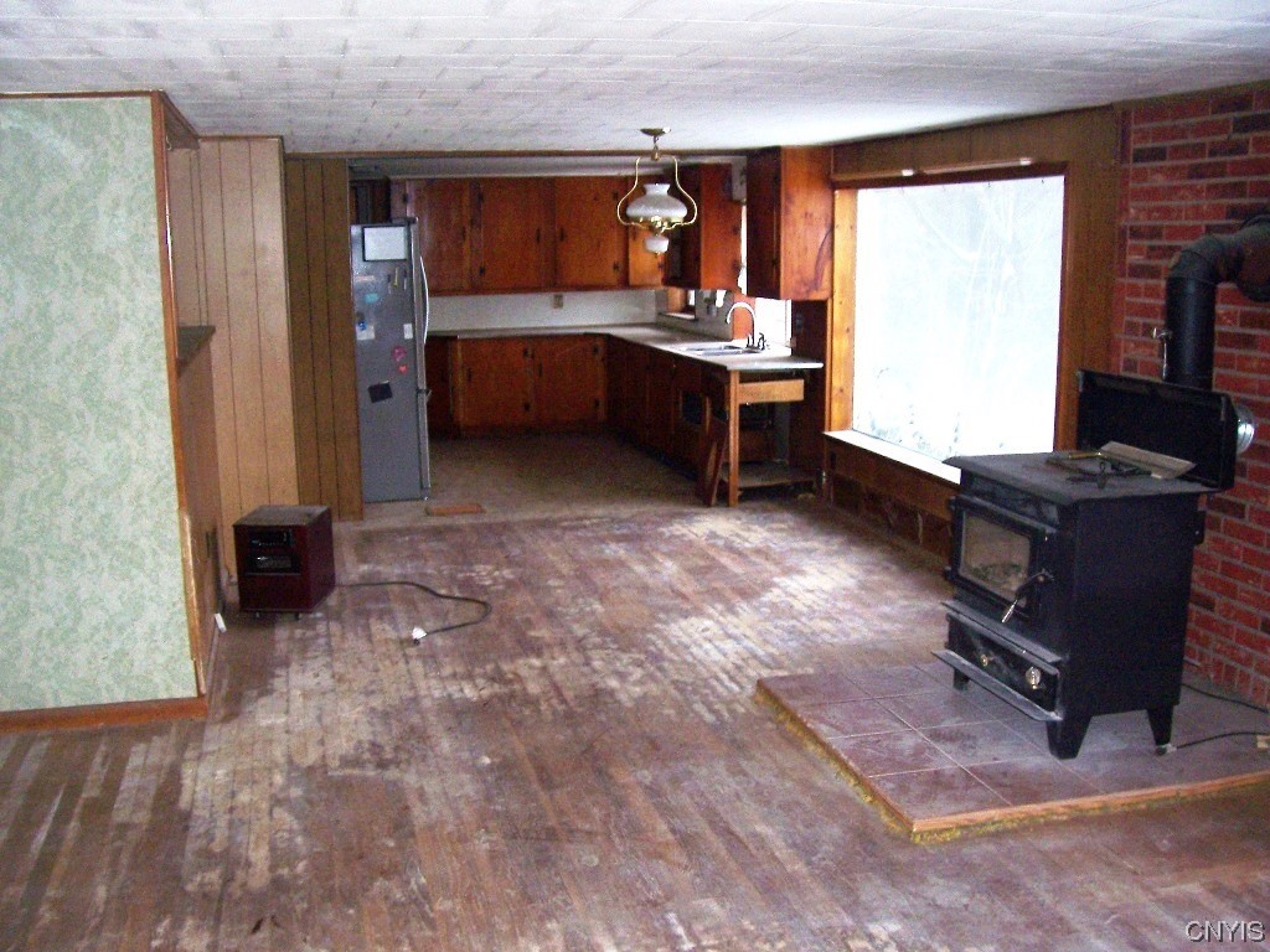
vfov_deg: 41.8
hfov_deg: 54.0
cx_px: 635
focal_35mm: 34
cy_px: 476
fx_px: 1247
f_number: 2.7
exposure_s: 1/60
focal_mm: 5.6
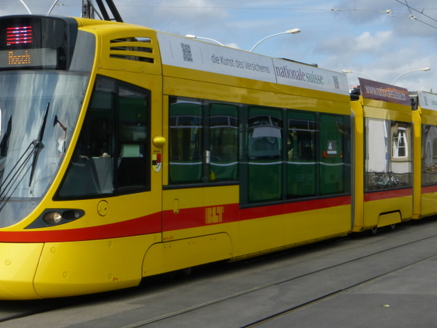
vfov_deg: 20.7
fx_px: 897
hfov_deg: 27.4
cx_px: 195
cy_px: 123
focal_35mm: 71
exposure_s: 1/1000
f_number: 3.9
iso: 100
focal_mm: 6.9
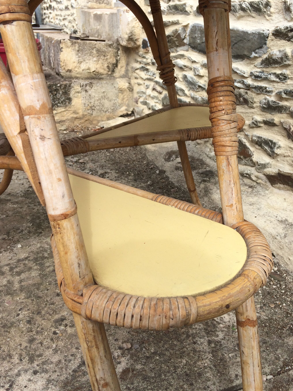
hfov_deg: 40.7
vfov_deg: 52.5
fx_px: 395
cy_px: 173
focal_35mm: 35
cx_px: 160
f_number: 2.2
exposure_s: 1/1325
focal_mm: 4.15
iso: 32
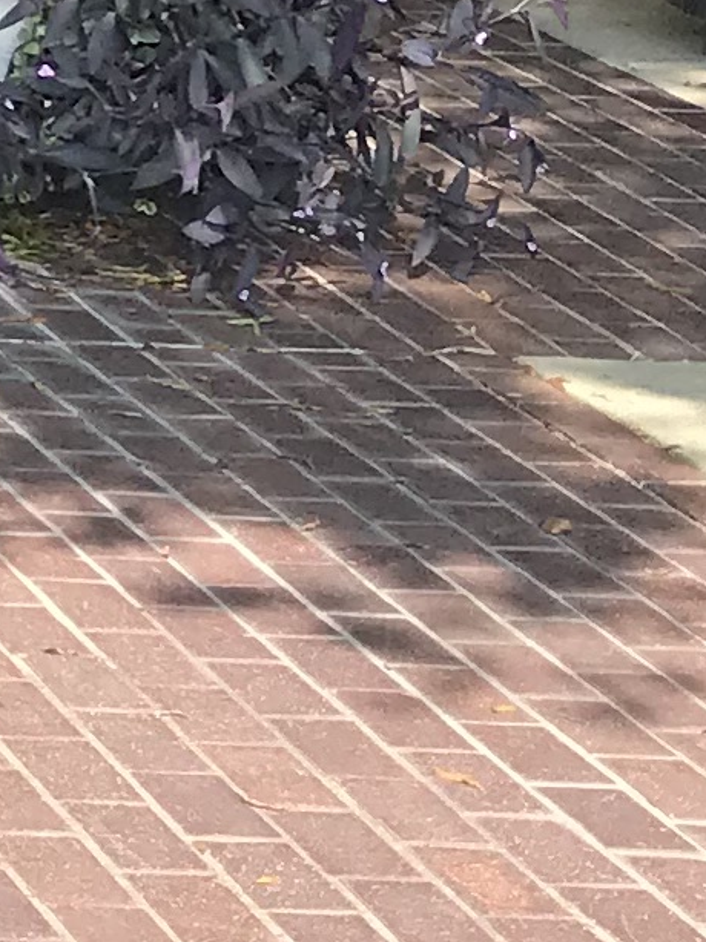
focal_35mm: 184
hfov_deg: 7.1
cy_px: -433
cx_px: -1453
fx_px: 5007
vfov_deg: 10.4
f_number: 1.8
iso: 20
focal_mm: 3.99
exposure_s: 1/660
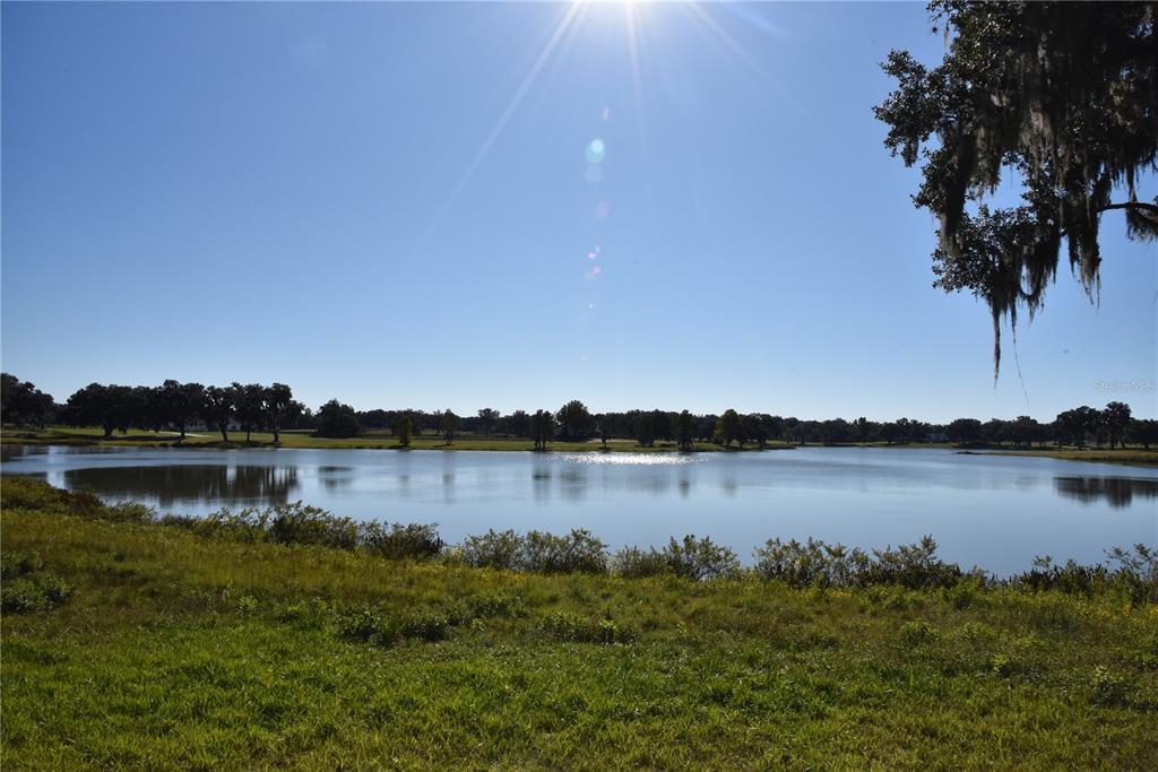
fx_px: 772
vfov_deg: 53.1
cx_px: 579
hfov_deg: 73.7
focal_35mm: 24
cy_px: 386
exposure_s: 1/2000
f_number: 16
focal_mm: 24
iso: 1250
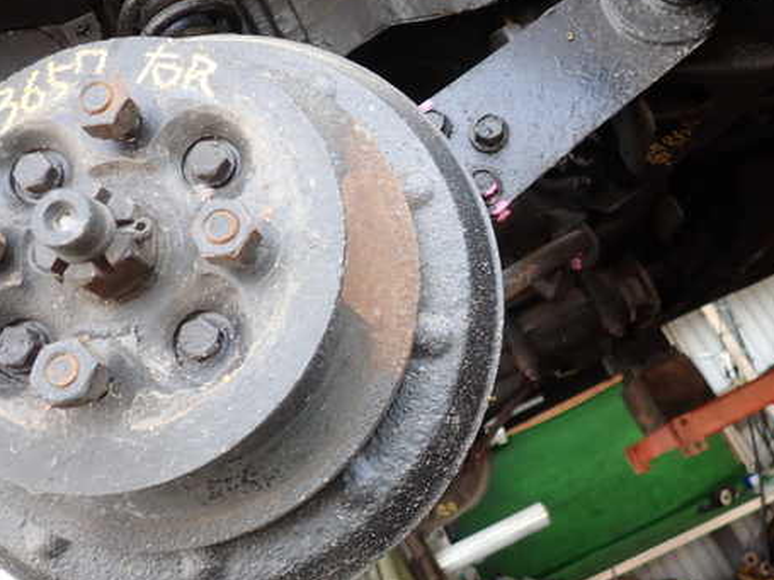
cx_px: 398
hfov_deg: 55.4
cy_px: 289
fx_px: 738
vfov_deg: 42.9
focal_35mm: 33
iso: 100
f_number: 2
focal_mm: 4.5
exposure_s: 1/60
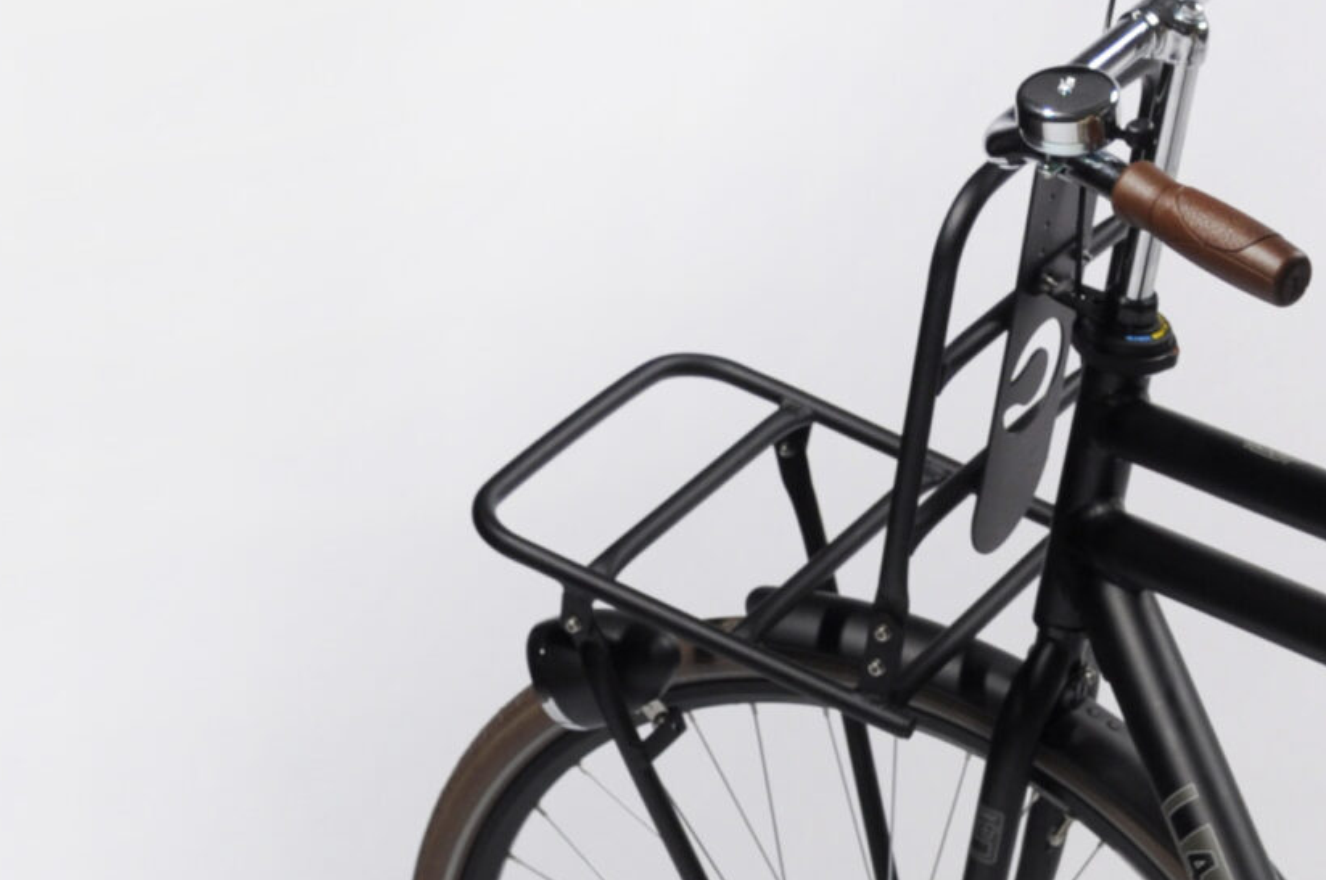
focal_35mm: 117
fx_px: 4287
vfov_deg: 11.5
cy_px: 1067
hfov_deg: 16.9
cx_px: 1534
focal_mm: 25
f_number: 5.6
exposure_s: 1/20
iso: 200
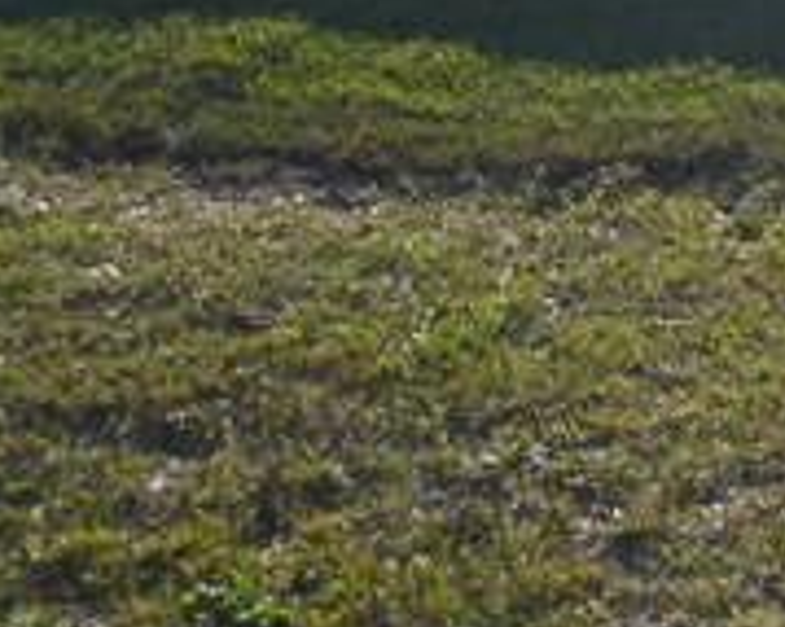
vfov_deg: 12.0
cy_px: -333
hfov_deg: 15.1
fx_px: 2833
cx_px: 1009
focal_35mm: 122
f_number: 3.7
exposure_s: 1/800
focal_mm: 6.3
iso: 125
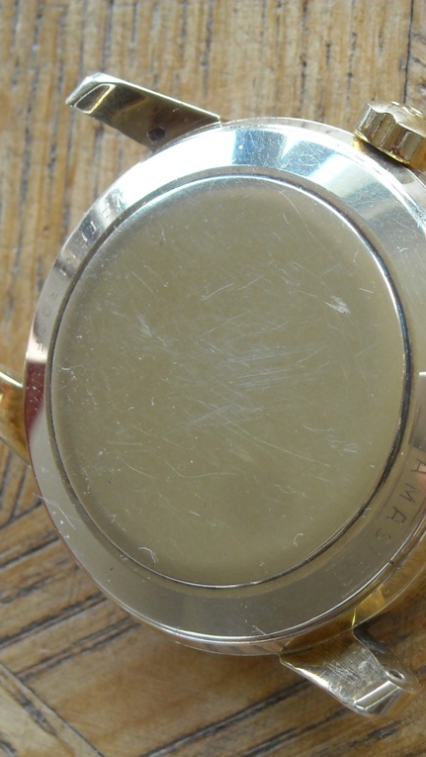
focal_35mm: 137
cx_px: 236
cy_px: 379
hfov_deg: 8.9
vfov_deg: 15.7
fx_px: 2748
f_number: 4.4
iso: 154
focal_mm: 15.32
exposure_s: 1/60
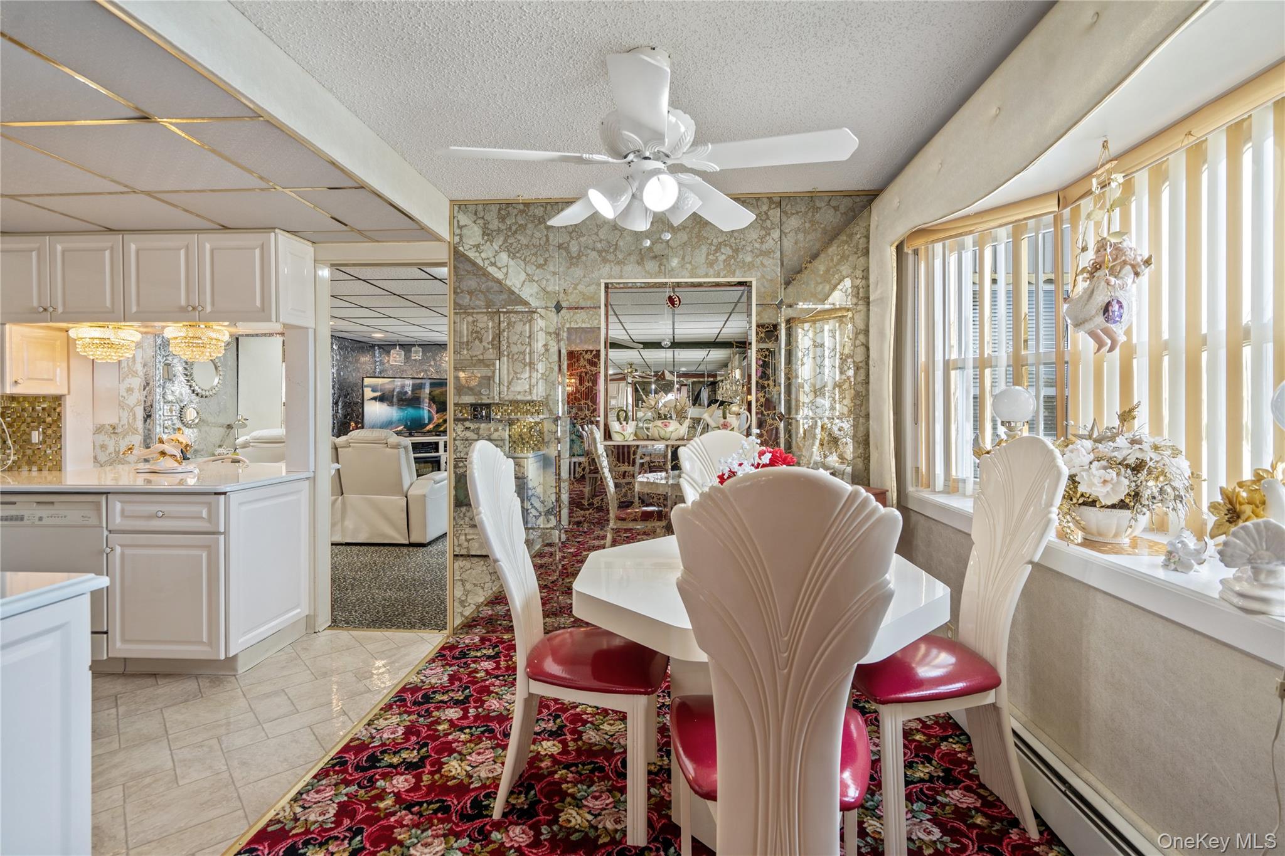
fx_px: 607
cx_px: 642
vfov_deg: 70.4
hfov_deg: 93.3
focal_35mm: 17
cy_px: 428
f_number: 5.6
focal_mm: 17
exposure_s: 1/10
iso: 160
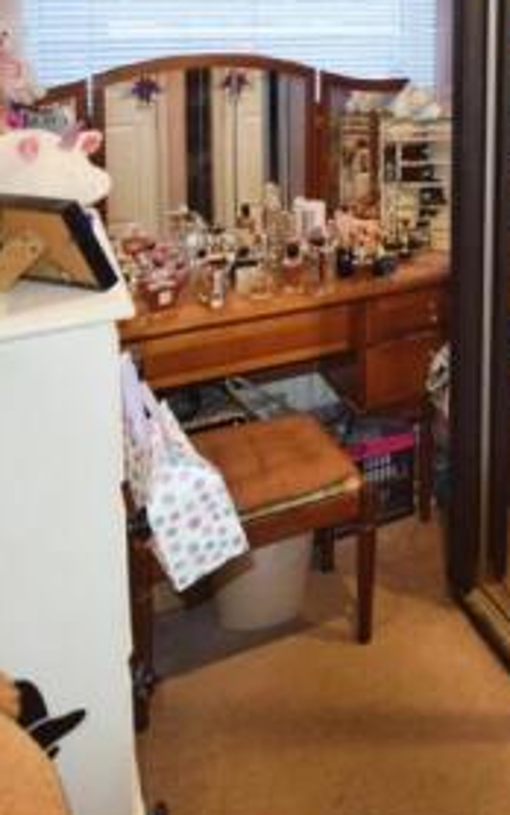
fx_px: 800
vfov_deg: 53.0
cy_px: 277
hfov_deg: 29.9
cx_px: 623
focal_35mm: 36
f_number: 4
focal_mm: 10
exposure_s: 1/60
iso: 800
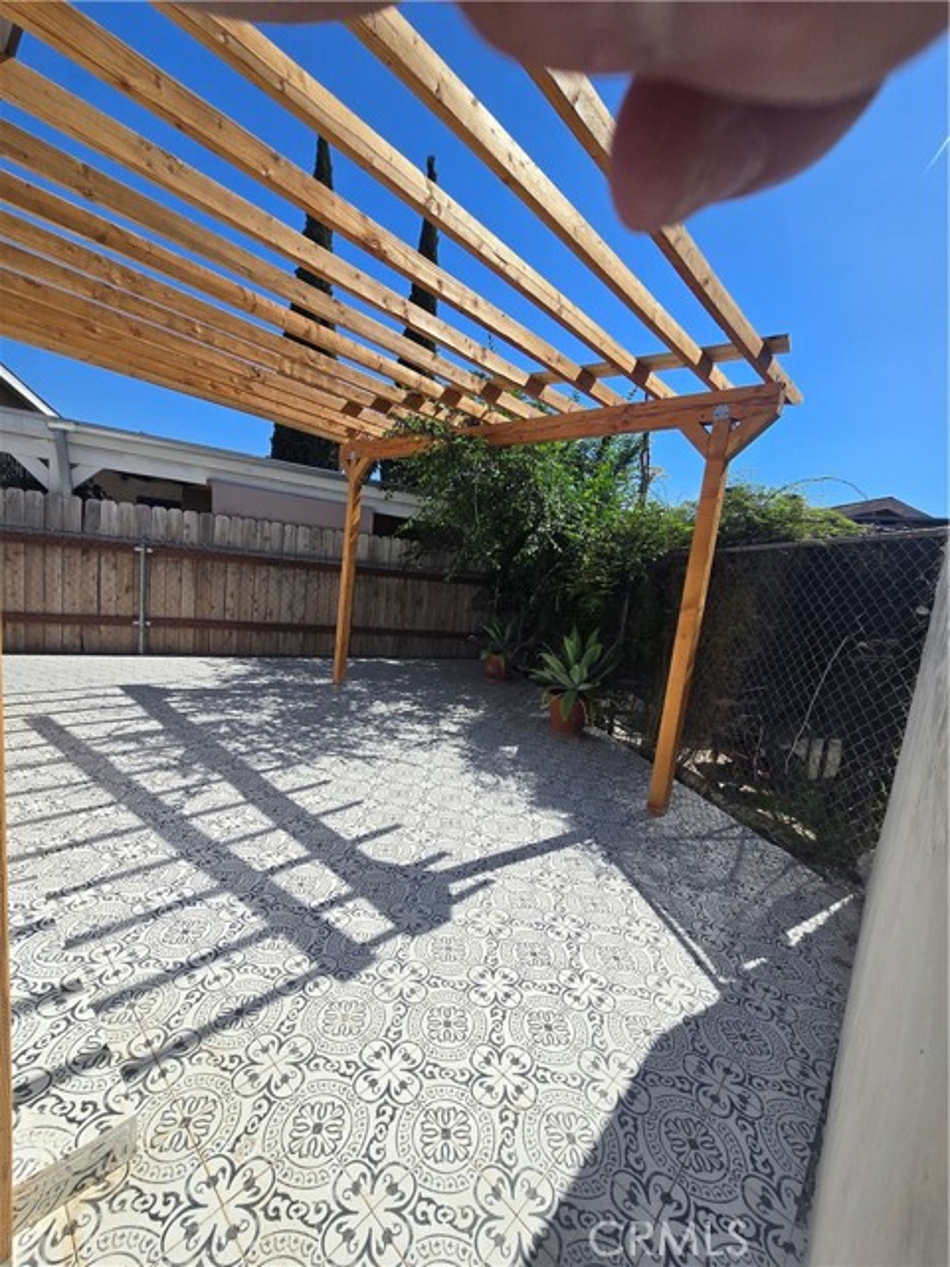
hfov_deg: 89.9
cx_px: 475
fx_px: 476
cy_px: 634
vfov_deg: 106.2
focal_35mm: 13
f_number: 2.2
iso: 50
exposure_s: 1/2510
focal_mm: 2.2
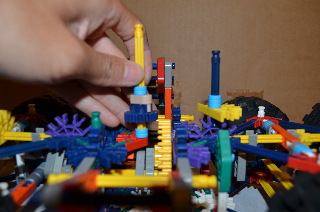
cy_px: 106
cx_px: 160
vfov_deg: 39.8
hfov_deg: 57.3
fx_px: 293
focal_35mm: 33
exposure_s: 1/30
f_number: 5.6
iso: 200
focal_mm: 22
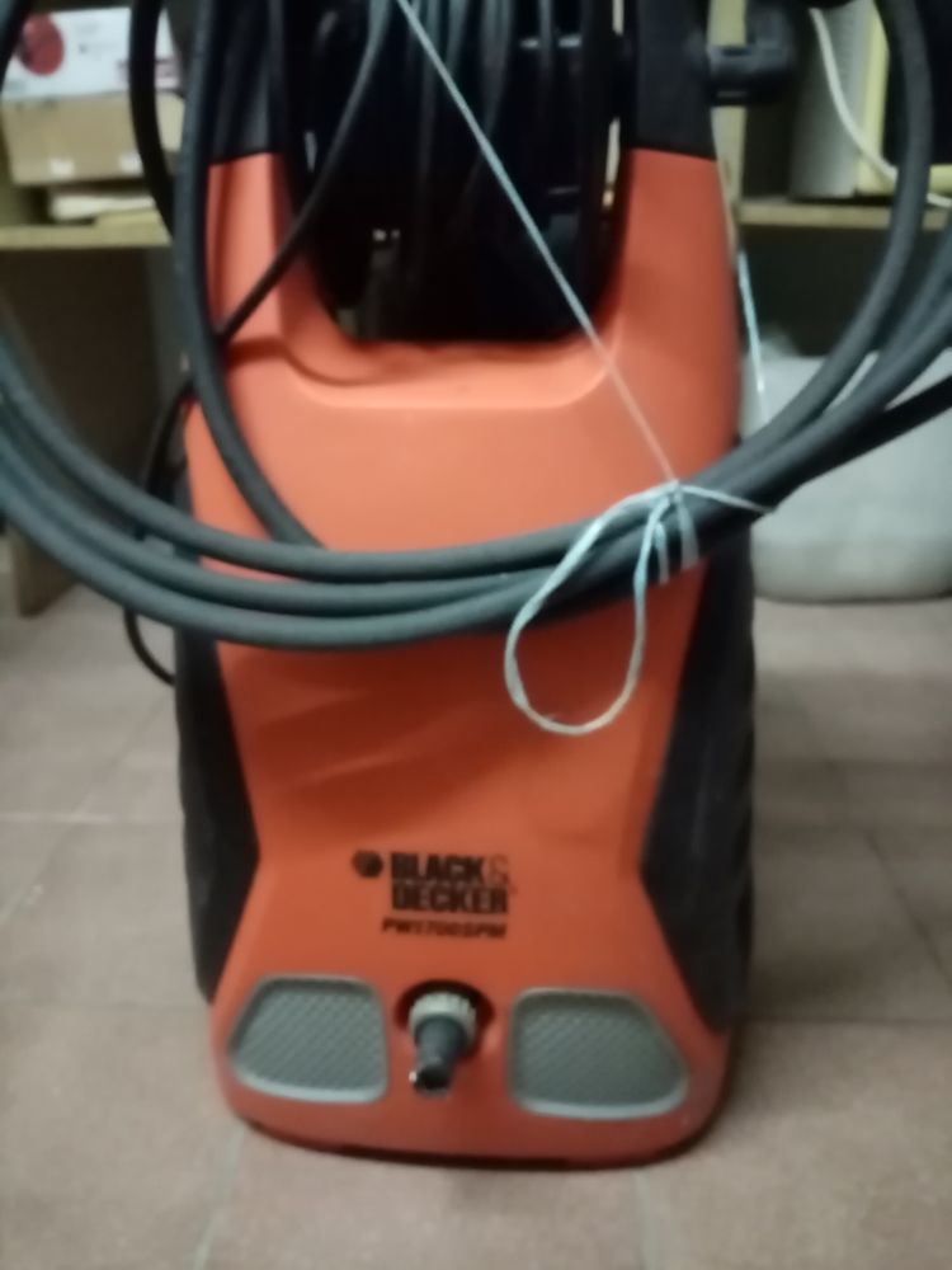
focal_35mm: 26
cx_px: 476
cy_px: 635
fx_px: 953
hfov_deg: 53.1
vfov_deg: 67.3
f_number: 1.8
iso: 2435
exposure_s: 1/14.3
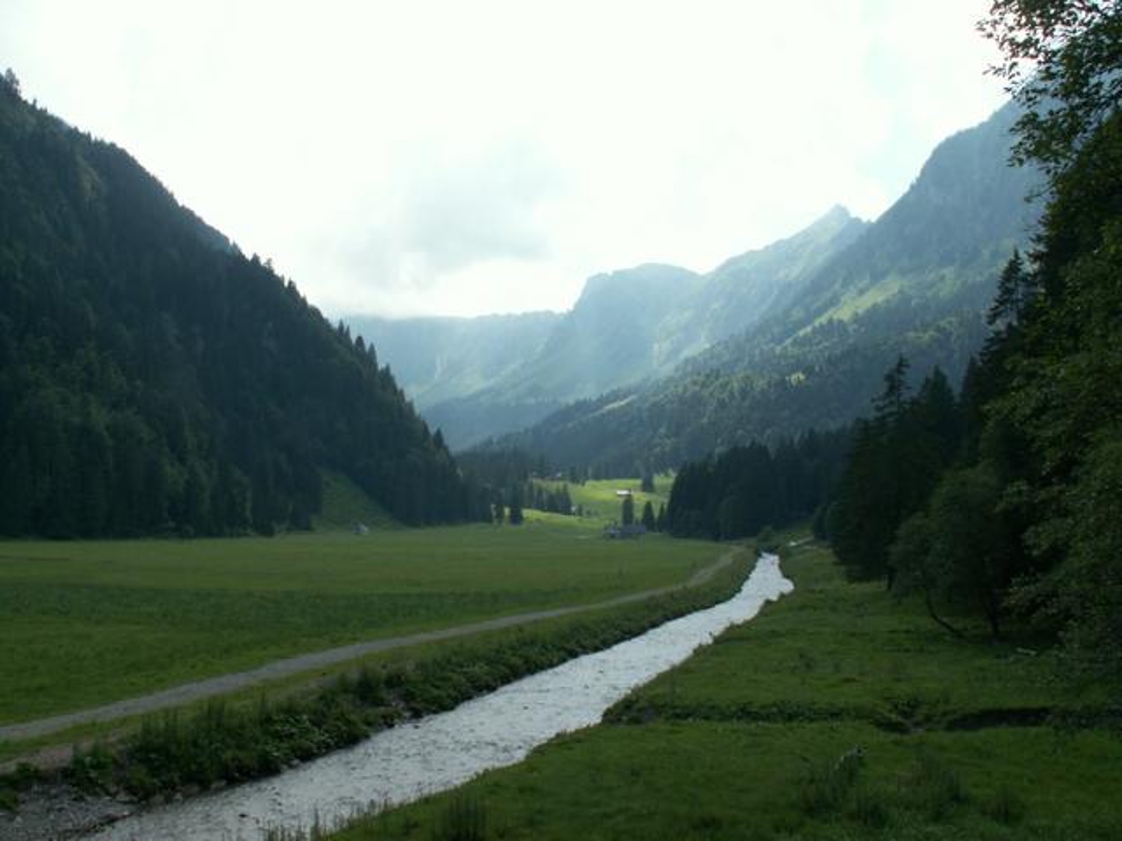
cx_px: 561
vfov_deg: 40.7
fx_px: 1134
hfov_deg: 52.6
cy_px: 420
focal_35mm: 35
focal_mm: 5.86
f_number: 5.6
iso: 50
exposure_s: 1/160
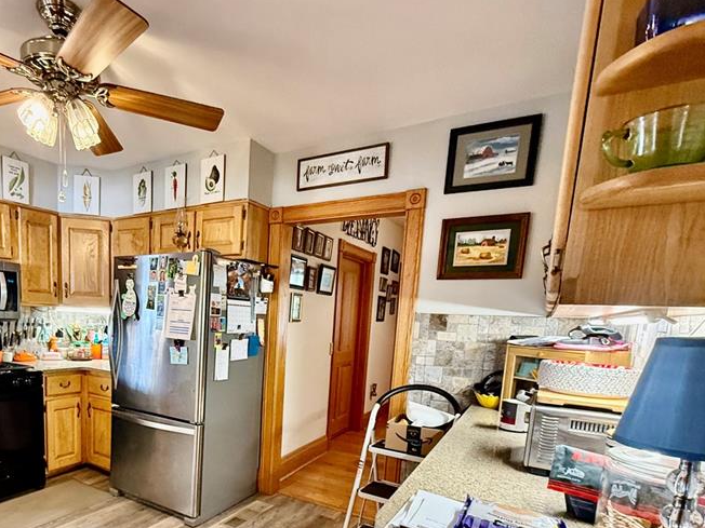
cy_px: 376
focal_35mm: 22
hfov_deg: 73.5
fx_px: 448
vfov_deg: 58.8
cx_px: 222
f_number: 2.2
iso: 500
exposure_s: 1/60
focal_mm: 2.22
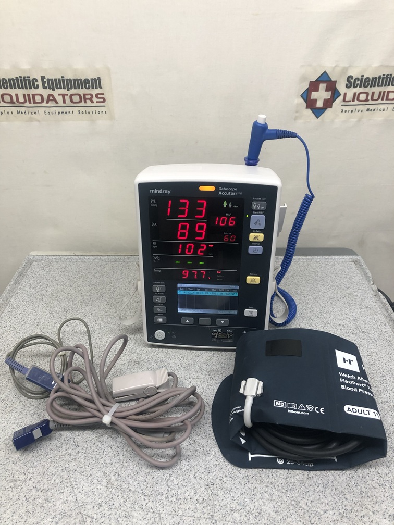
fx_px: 425
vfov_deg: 63.4
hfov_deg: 49.7
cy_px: 262
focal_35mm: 28
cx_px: 197
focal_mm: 3.99
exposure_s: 1/40
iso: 32
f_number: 1.8
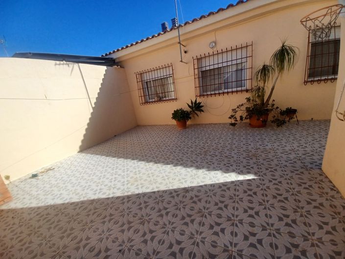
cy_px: 130
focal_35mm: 13
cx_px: 172
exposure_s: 1/1761
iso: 40
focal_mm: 1.42
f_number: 2.2
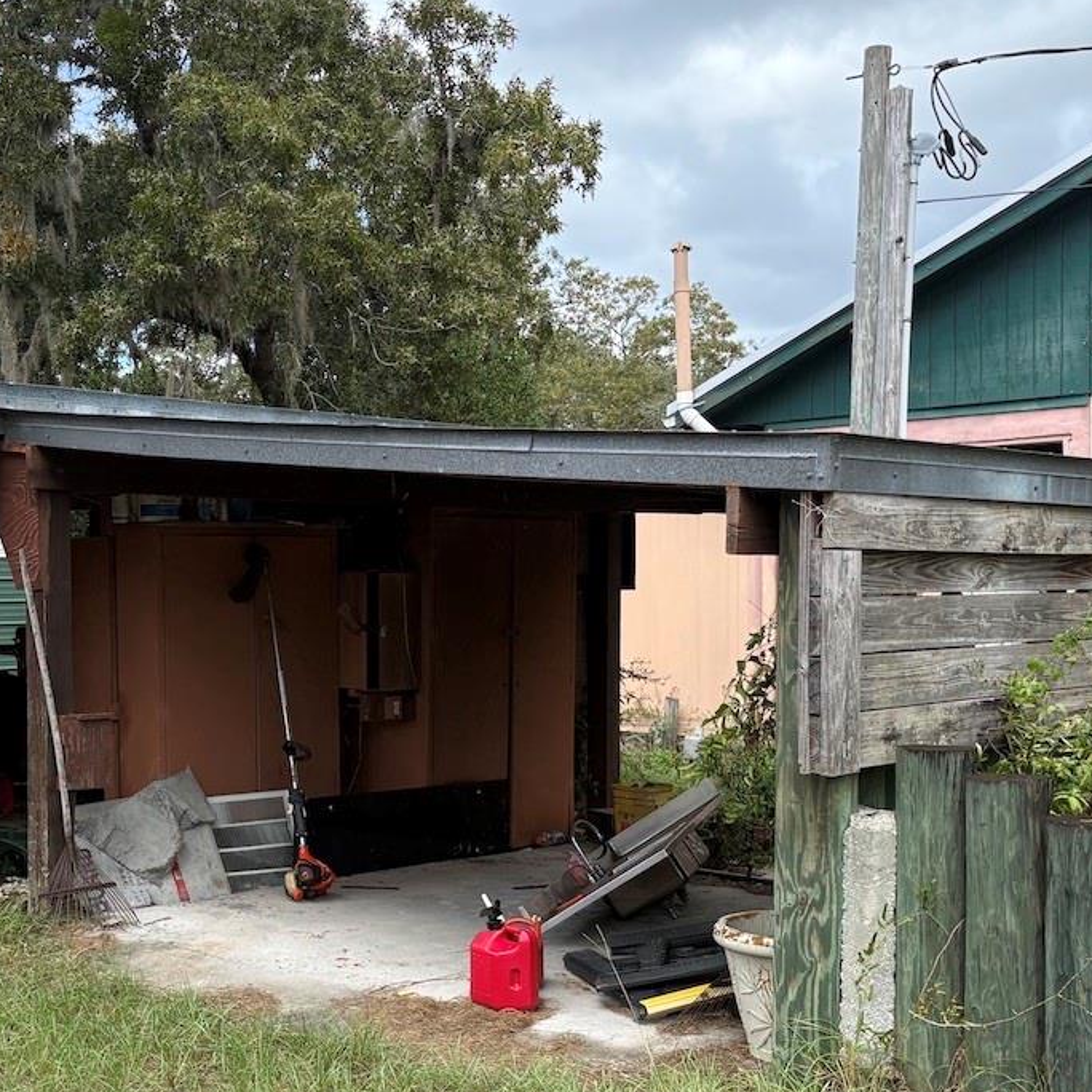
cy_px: 663
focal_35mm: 48
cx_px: 335
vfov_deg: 35.2
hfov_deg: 34.9
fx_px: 1713
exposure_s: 1/1393
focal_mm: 5.96
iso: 64
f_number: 1.6
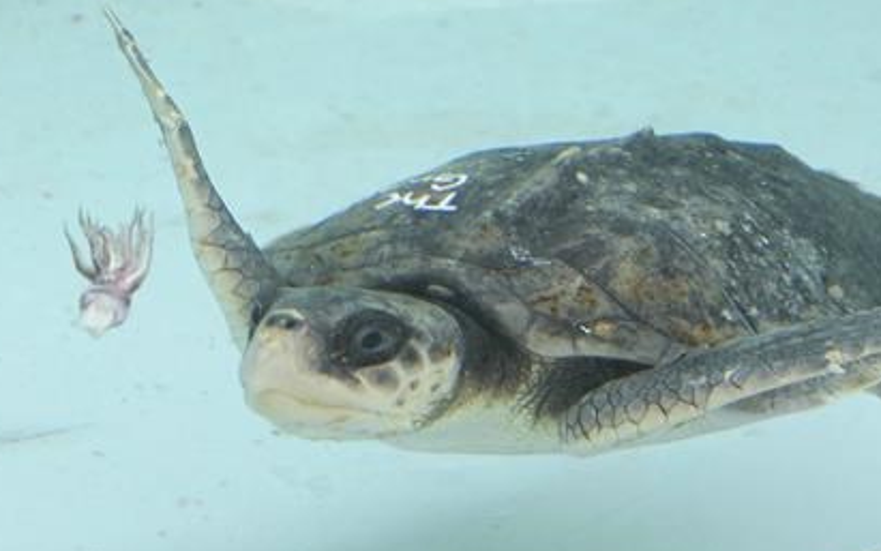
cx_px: 459
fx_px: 4106
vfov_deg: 7.7
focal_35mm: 171
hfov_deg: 12.2
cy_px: 183
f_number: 6.3
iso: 400
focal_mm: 71
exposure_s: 1/640
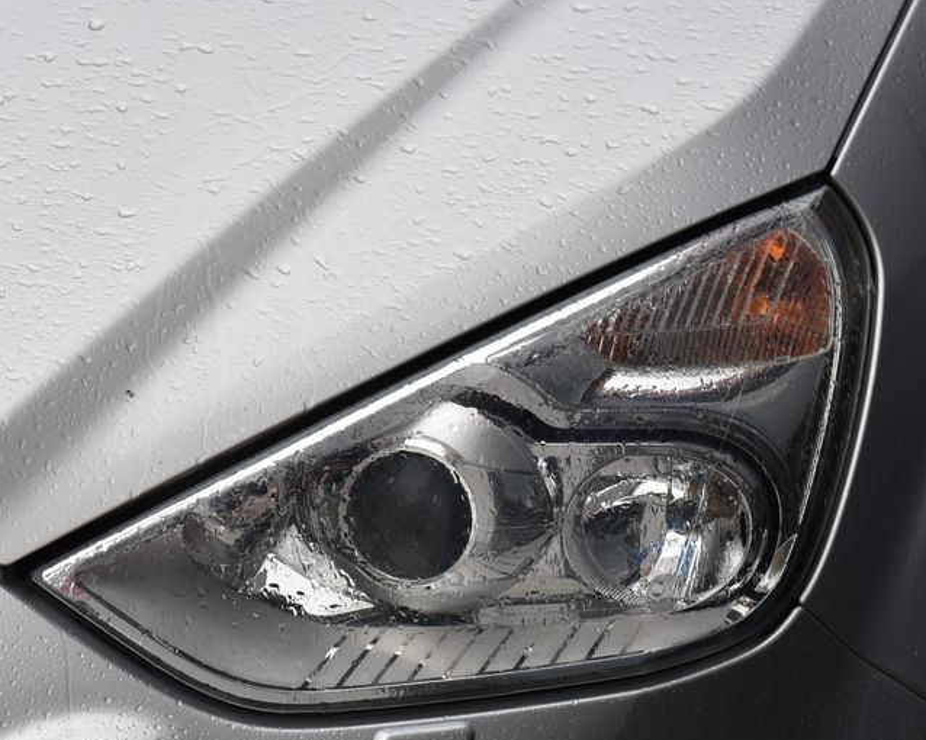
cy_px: 411
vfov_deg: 8.5
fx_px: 4959
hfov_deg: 10.7
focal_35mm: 181
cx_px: 418
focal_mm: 120
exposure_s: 1/250
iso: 500
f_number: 8
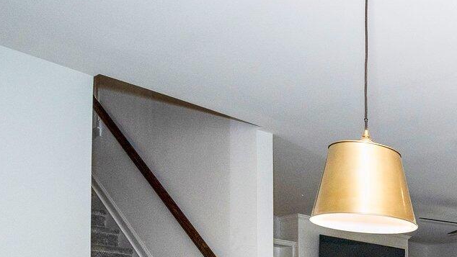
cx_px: 595
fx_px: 533
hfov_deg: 33.6
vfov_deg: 23.2
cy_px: 357
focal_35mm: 44
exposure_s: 1/50
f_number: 13
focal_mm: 13
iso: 640
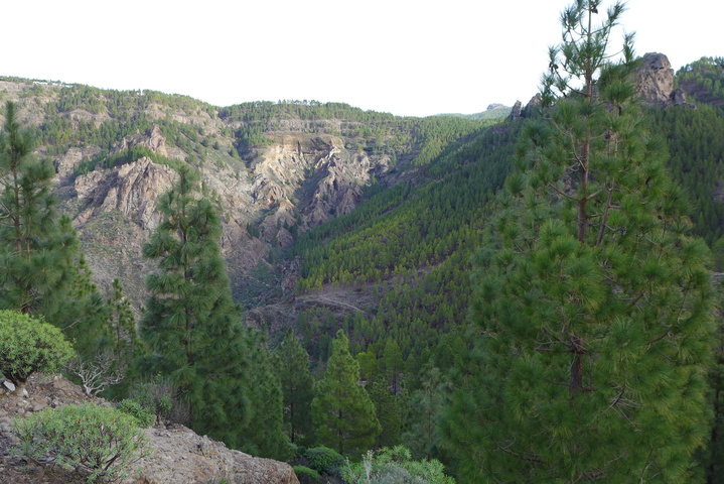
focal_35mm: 24
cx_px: 362
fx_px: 483
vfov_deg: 53.2
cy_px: 242
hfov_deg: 73.7
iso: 80
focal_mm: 4.7
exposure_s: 1/320
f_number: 2.8
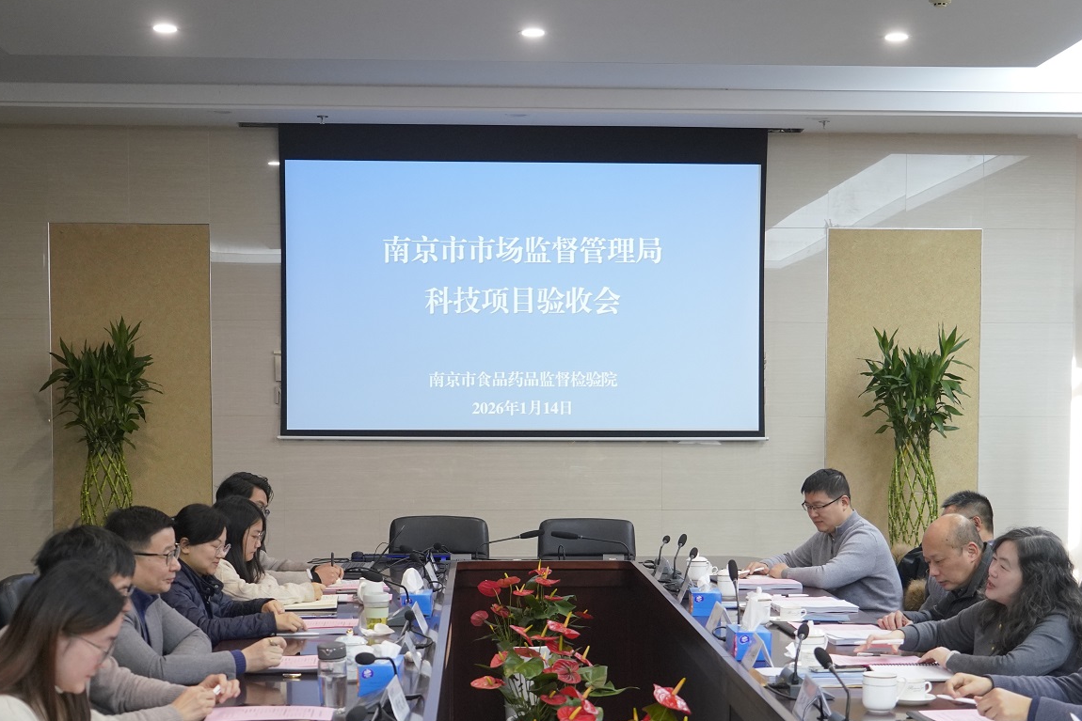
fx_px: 1683
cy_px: 530
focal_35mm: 56
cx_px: 560
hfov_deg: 35.6
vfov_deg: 24.0
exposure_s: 1/160
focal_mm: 33
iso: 2000
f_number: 4
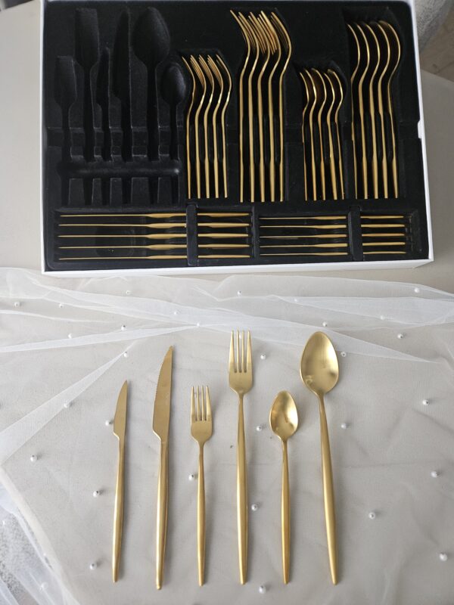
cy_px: 302
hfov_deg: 58.9
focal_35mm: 23
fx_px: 402
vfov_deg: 73.9
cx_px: 227
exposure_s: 1/240
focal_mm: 5.4
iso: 800
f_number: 1.8
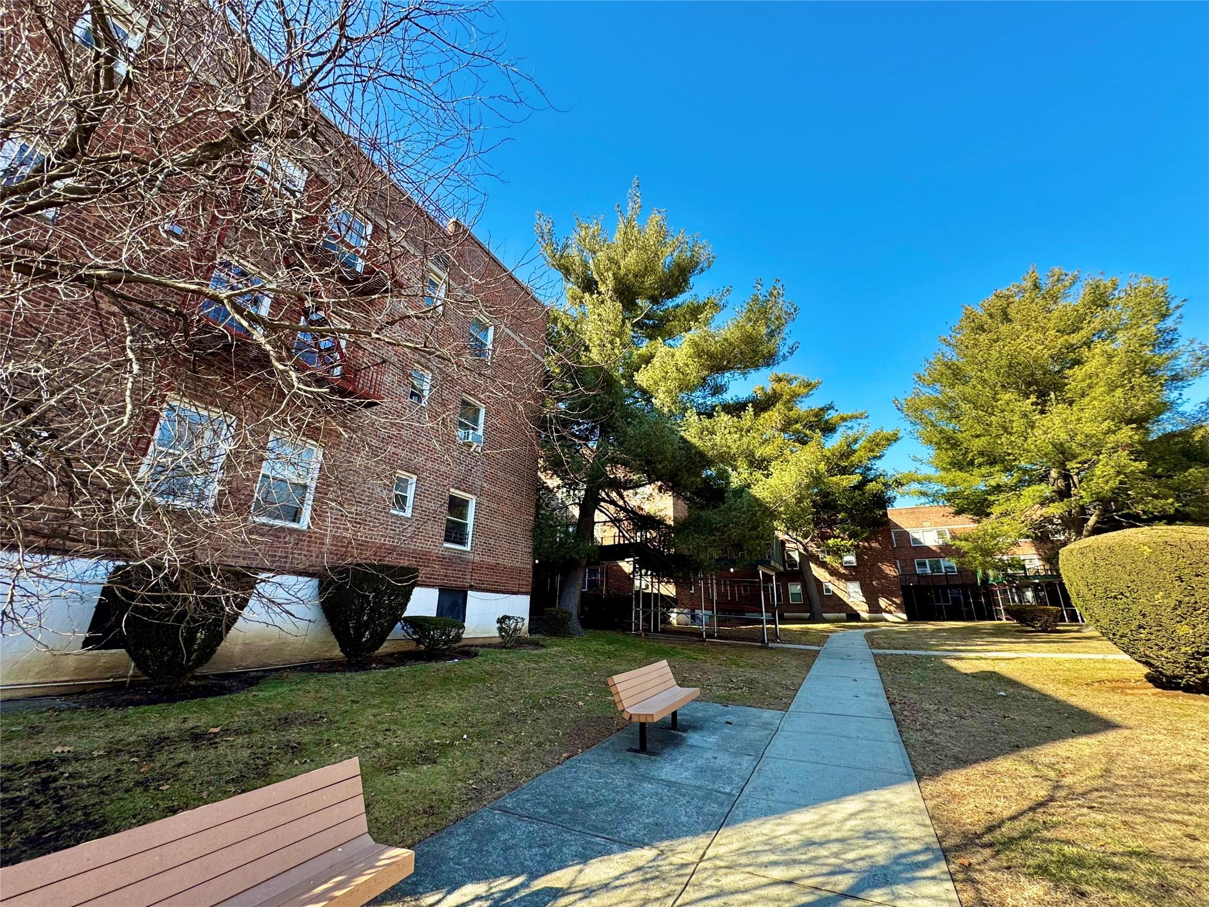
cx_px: 604
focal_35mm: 14
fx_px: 489
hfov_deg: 102.1
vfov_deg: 85.7
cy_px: 454
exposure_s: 1/275
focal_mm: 2.22
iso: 40
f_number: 2.2
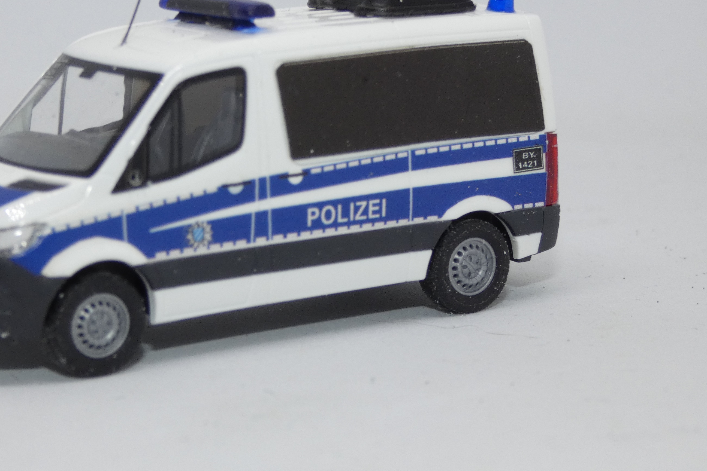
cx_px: 244
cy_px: 203
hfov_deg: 17.8
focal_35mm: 115
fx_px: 2259
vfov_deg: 11.9
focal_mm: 14.8
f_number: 4.5
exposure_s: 1/50
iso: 100
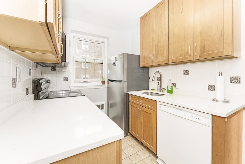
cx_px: 122
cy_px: 82
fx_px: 95
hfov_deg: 104.2
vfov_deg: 81.2
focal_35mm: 14
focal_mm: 14
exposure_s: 1/80
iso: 1600
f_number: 9
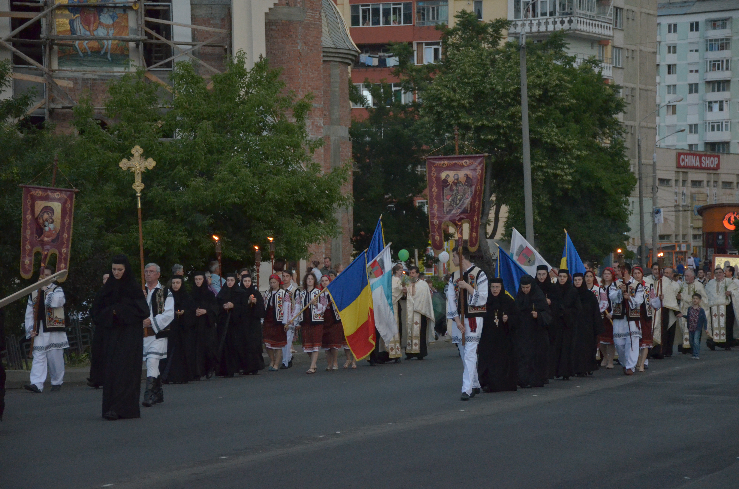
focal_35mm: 112
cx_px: 370
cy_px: 244
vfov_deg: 12.1
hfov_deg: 18.2
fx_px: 2305
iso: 3200
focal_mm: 75
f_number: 5
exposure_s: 1/125
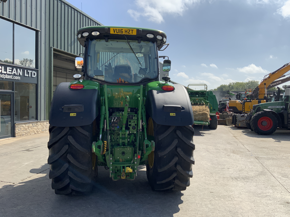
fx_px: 243
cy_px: 108
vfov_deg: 48.2
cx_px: 145
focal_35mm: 29
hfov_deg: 61.7
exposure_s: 1/2320
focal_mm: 3
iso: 16
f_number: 1.8
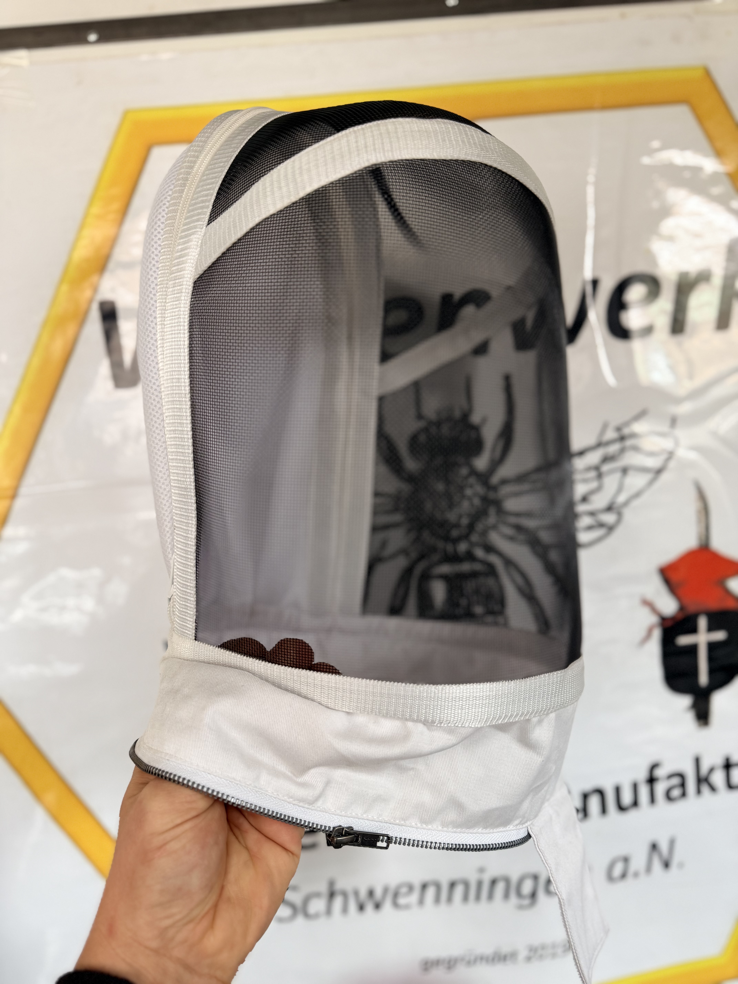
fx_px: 682
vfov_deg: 71.6
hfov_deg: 56.8
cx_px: 369
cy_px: 492
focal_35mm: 24
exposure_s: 1/50
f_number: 1.78
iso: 160
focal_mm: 6.76
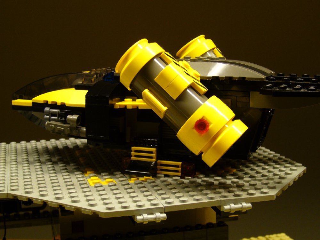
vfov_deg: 24.4
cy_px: 120
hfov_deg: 32.2
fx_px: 555
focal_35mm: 60
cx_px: 160
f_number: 3.6
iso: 160
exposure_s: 1/25
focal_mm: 9.9
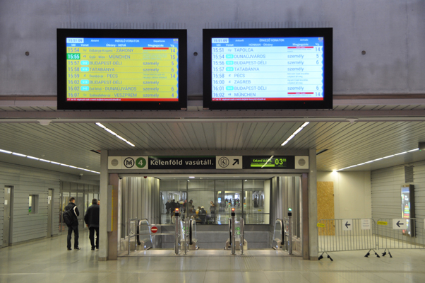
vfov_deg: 22.6
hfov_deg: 33.4
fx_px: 708
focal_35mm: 60
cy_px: 142
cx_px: 212
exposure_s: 1/60
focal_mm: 40
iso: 560
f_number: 4
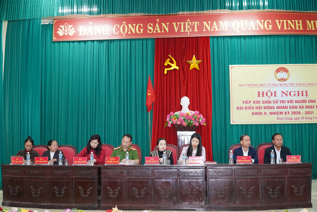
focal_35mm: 39
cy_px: 106
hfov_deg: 49.6
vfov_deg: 34.2
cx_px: 158
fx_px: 343
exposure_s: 1/80
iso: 4000
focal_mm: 26
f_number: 5.6
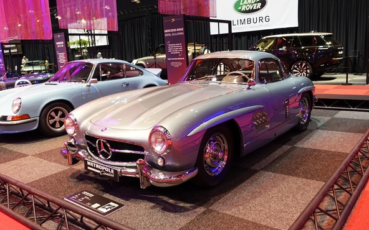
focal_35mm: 32
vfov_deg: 39.4
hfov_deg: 59.7
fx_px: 322
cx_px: 185
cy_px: 108
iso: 500
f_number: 2.5
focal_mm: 11.45
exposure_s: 1/40
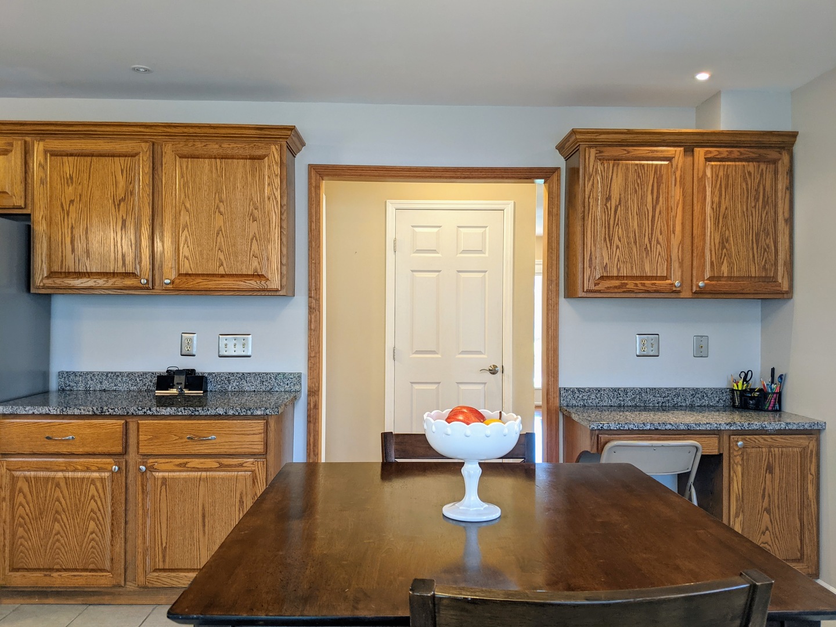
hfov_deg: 65.3
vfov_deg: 51.4
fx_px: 652
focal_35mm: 27
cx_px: 418
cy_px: 314
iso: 88
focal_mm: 4.44
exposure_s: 1/40
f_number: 1.8
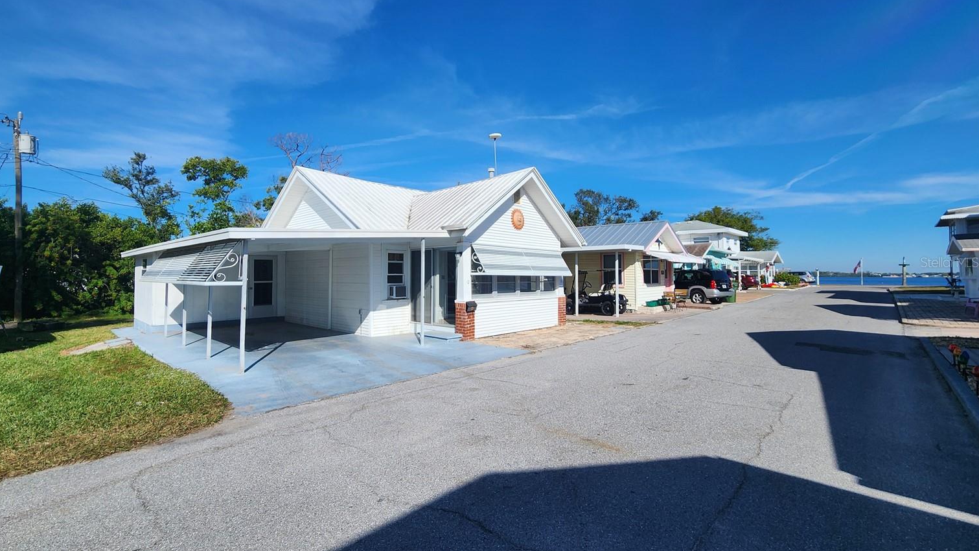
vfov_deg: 70.5
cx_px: 463
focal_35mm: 15
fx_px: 389
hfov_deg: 102.9
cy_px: 262
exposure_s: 1/3264
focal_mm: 2.2
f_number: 2.2
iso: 50
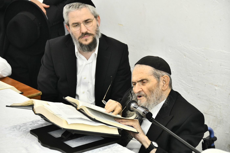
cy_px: 76
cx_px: 115
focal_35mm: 125
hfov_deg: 16.4
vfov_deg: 11.0
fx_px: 798
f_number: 5.6
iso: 2500
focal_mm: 125
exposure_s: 1/200
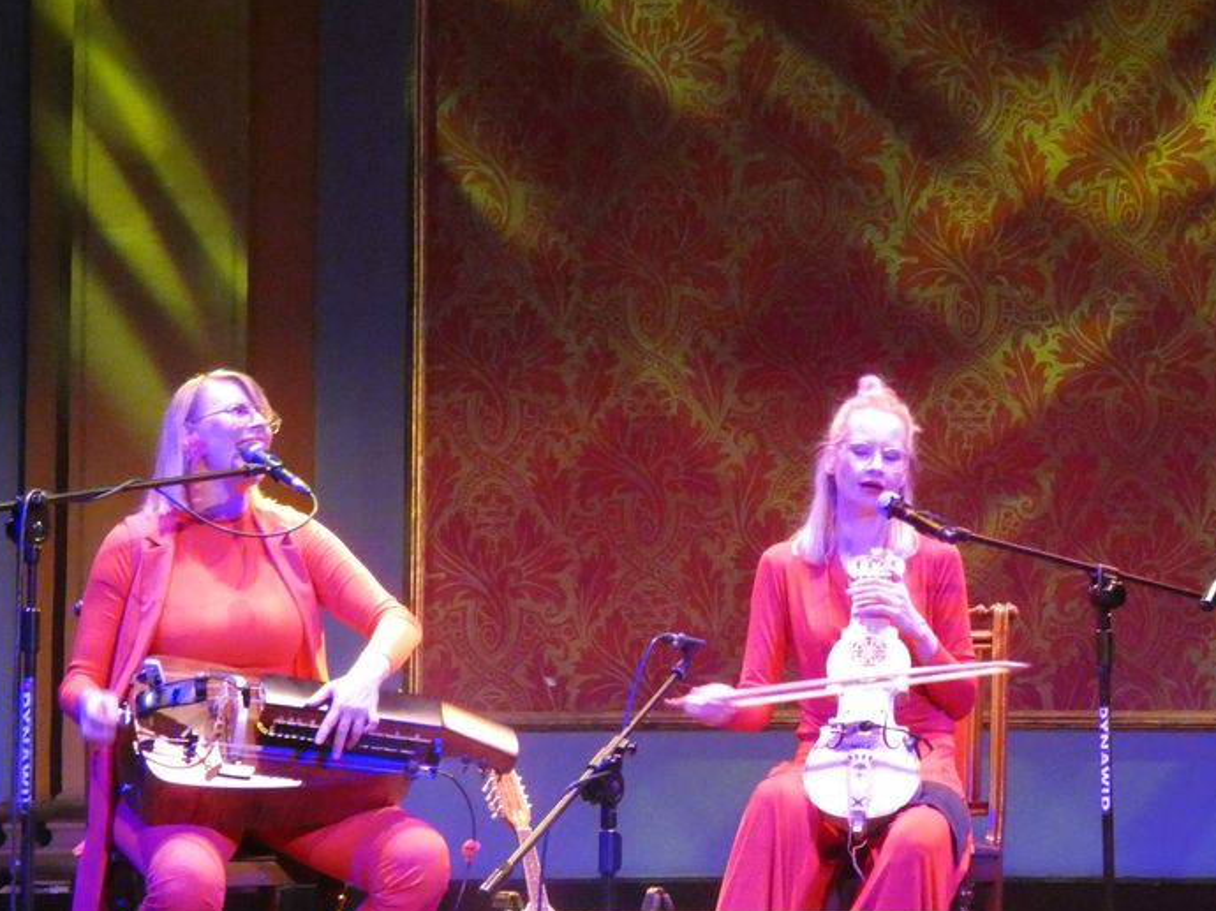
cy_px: 555
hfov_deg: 19.9
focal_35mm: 98
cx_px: 876
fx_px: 3441
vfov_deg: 15.1
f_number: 4.2
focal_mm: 11.9
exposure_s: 1/25
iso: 1600
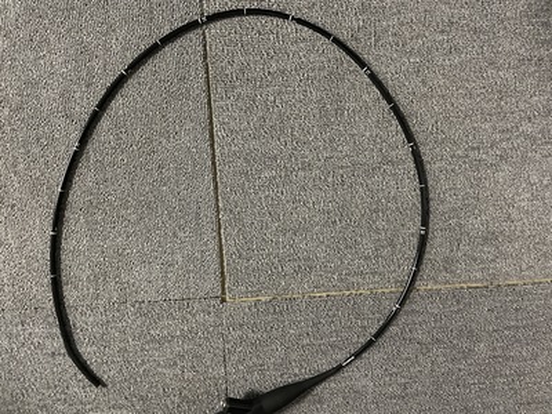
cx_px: 276
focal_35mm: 26
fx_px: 415
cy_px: 207
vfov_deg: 53.1
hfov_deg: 67.3
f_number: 1.6
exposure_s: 1/25
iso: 640
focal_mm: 4.2
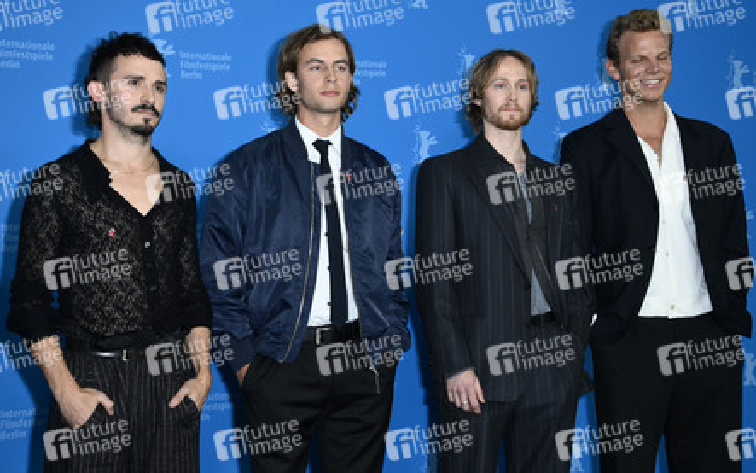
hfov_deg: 35.1
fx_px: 1195
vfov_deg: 22.4
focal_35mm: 58
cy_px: 227
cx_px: 383
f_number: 5.6
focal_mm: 56
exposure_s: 1/250
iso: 1000
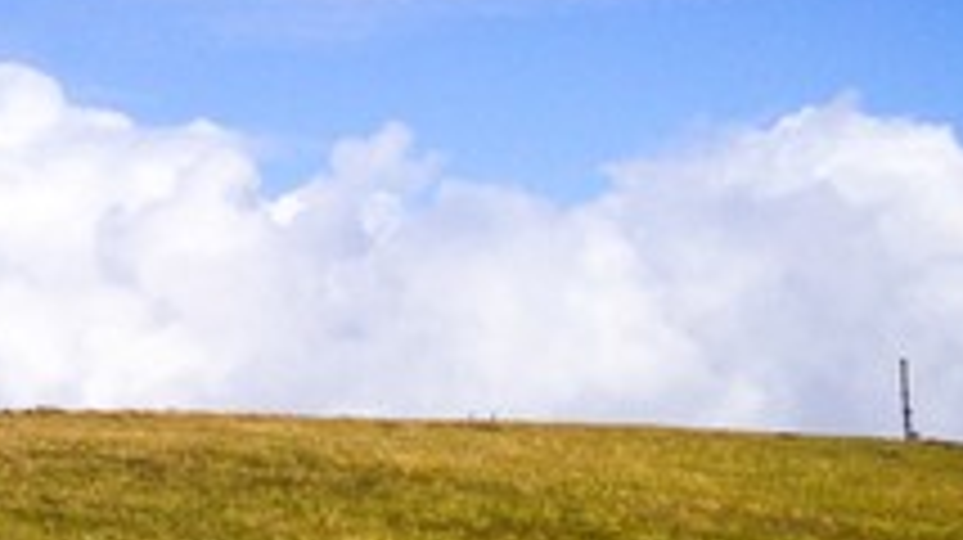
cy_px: 369
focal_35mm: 101
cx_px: -297
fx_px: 2577
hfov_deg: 19.5
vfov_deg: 11.9
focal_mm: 4.12
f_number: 2.4
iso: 50
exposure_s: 1/3195
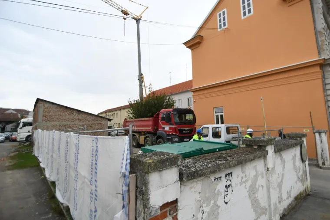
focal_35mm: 18
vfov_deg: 67.4
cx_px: 165
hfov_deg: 90.0
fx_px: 165
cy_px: 110
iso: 400
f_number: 4
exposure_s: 1/800
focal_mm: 12
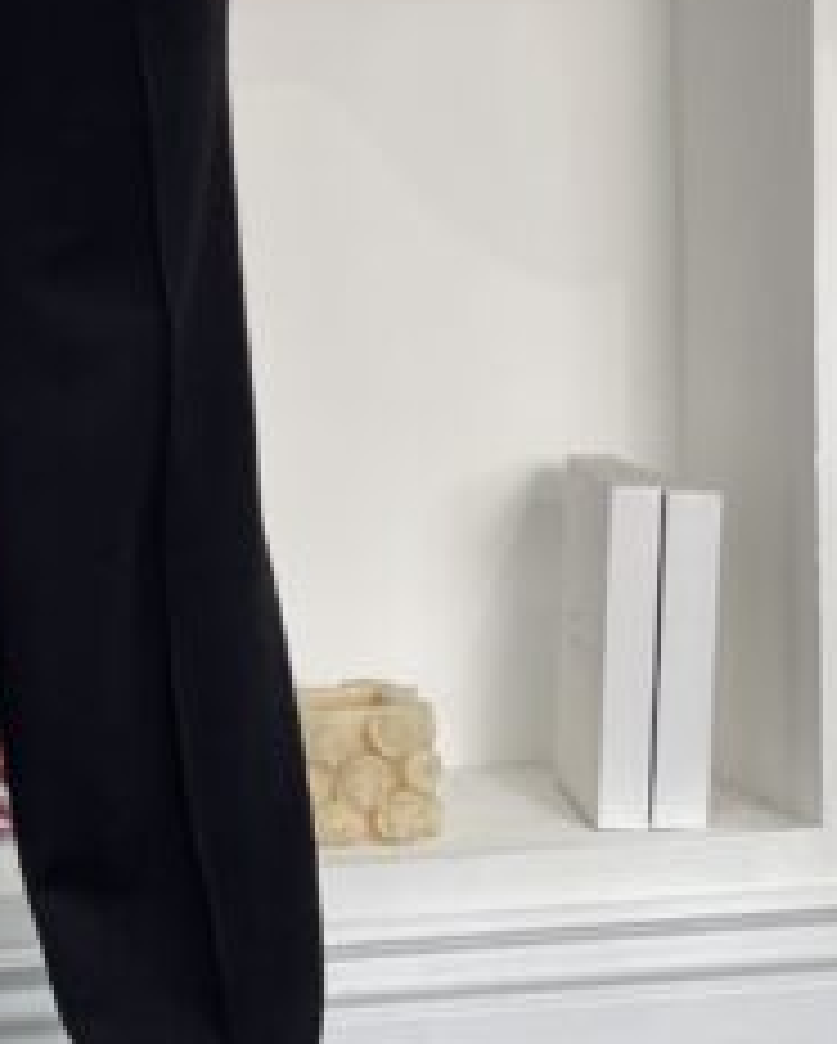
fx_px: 4051
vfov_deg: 14.6
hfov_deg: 11.6
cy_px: 202
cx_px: -117
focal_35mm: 131
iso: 64
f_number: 2
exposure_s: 1/100
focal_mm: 6
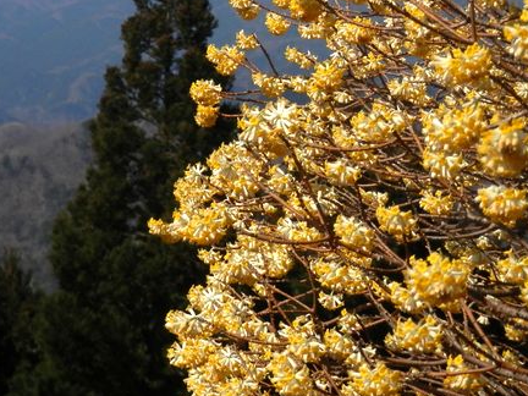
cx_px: 53
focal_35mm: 148
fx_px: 2257
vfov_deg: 10.0
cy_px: 34
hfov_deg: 13.2
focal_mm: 14.4
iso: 80
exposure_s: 1/160
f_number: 13.1
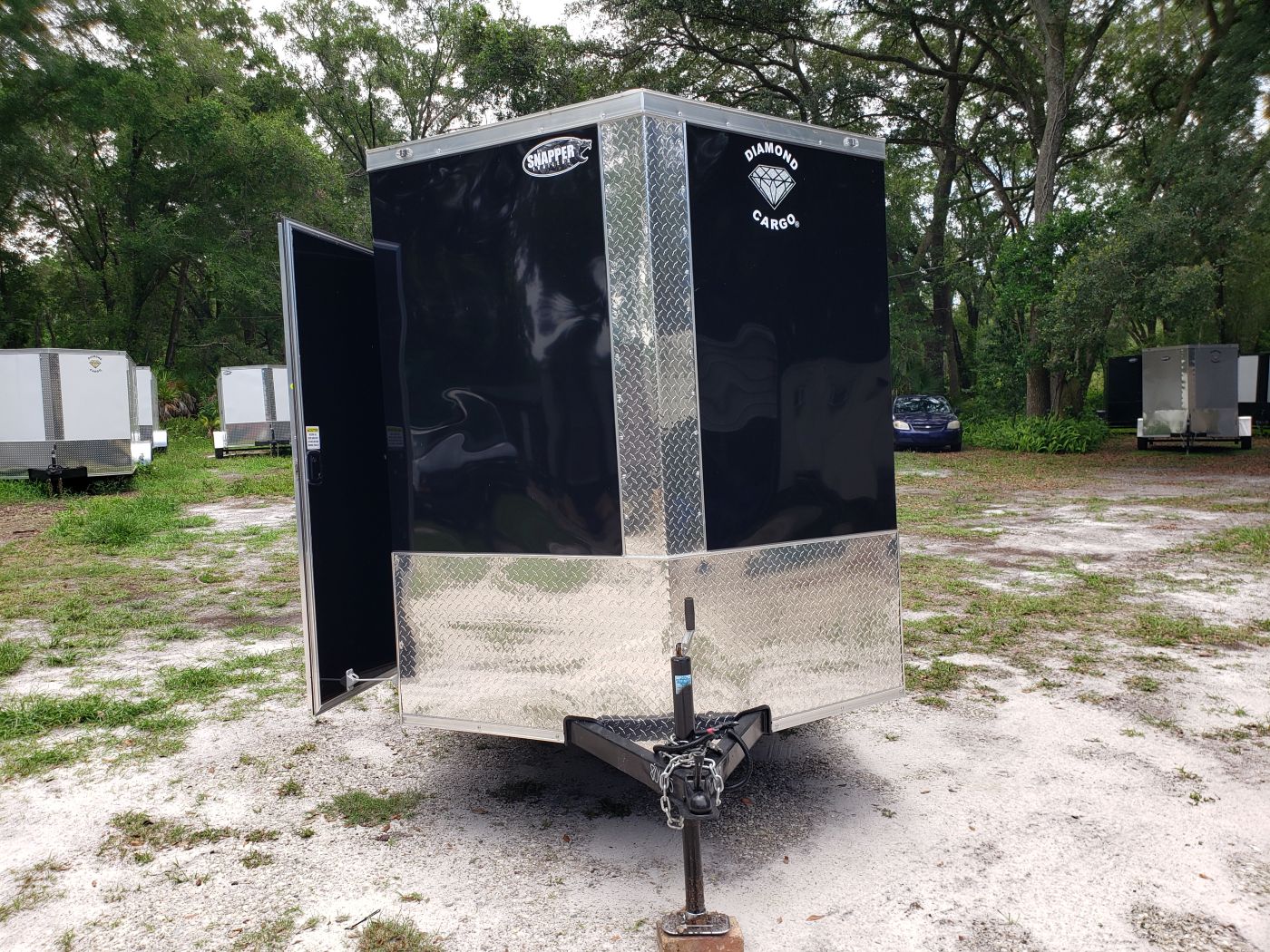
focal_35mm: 26
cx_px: 635
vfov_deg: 53.1
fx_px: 954
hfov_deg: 67.3
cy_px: 476
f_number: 2.4
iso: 50
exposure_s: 1/606
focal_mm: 4.3
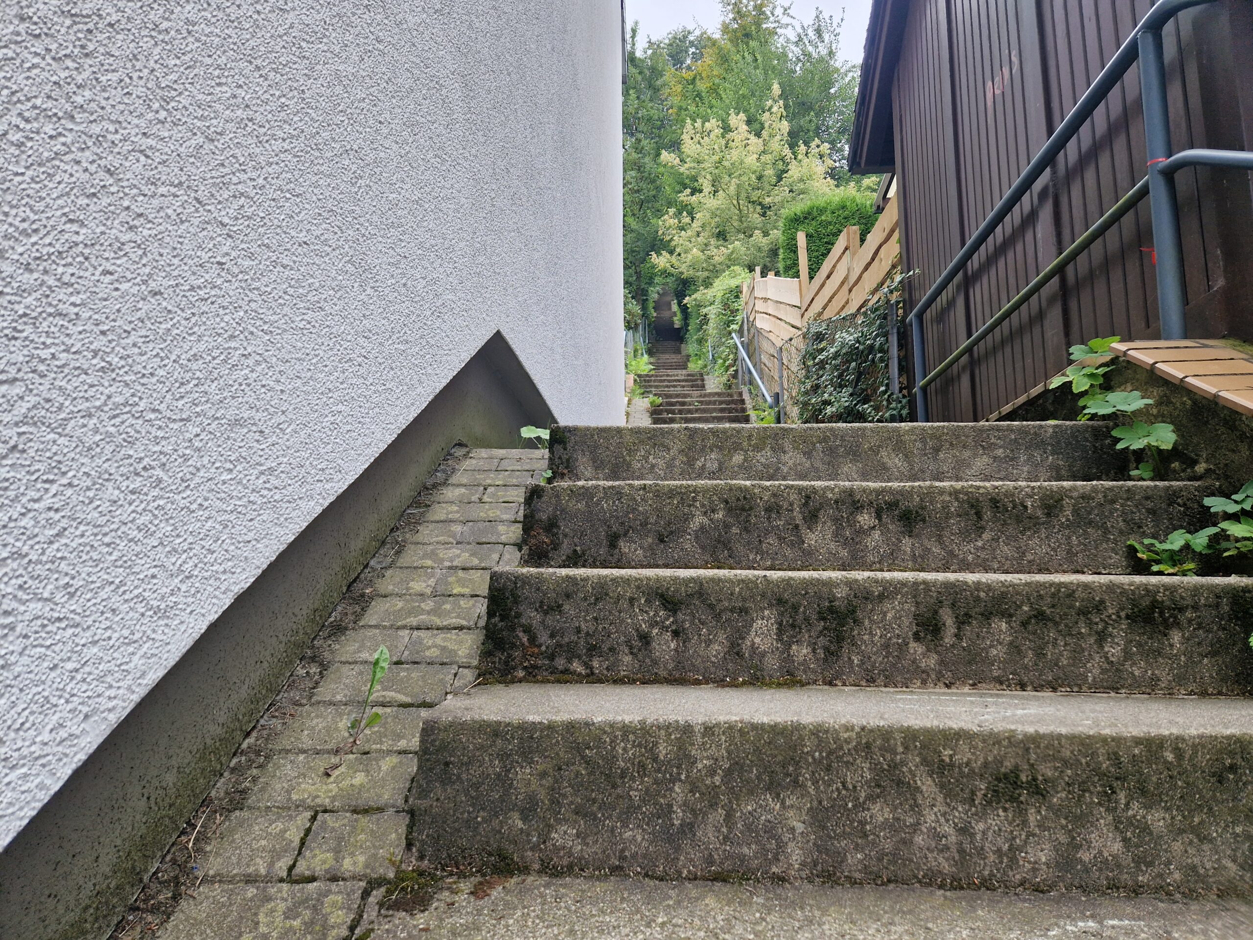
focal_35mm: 23
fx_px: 833
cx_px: 626
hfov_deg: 73.9
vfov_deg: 58.9
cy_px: 470
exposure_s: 1/180
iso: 64
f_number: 1.8
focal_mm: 5.4
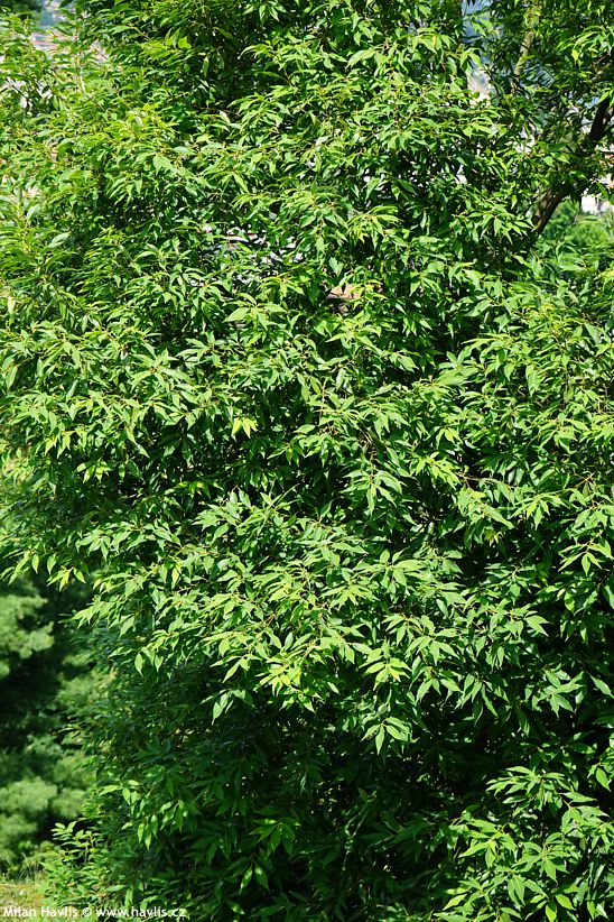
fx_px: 1765
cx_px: 307
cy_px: 461
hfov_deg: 19.7
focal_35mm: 69
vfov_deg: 29.2
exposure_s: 1/100
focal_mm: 69
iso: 100
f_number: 8
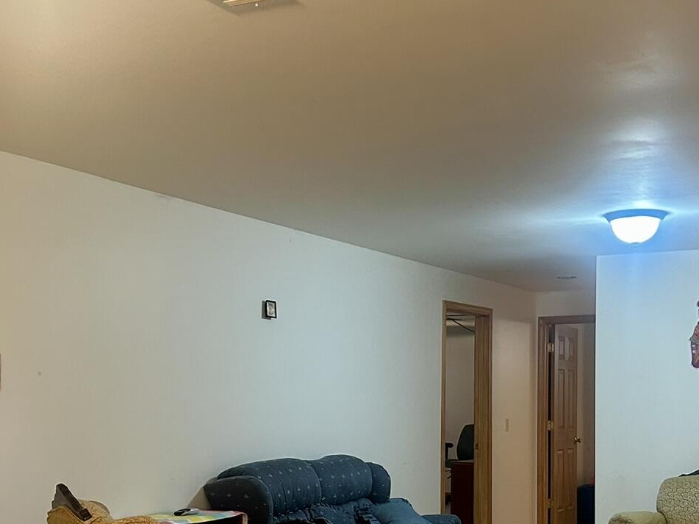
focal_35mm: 56
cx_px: 331
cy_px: 401
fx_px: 1131
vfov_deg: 25.7
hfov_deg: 34.3
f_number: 1.5
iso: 200
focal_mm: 5.7
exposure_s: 1/60
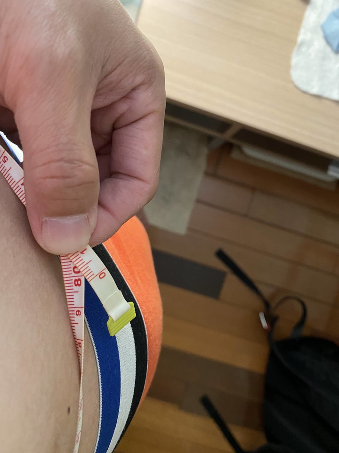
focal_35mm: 26
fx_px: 339
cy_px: 226
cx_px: 170
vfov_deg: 67.3
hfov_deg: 53.1
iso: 400
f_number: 1.8
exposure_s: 1/30
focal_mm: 4.25
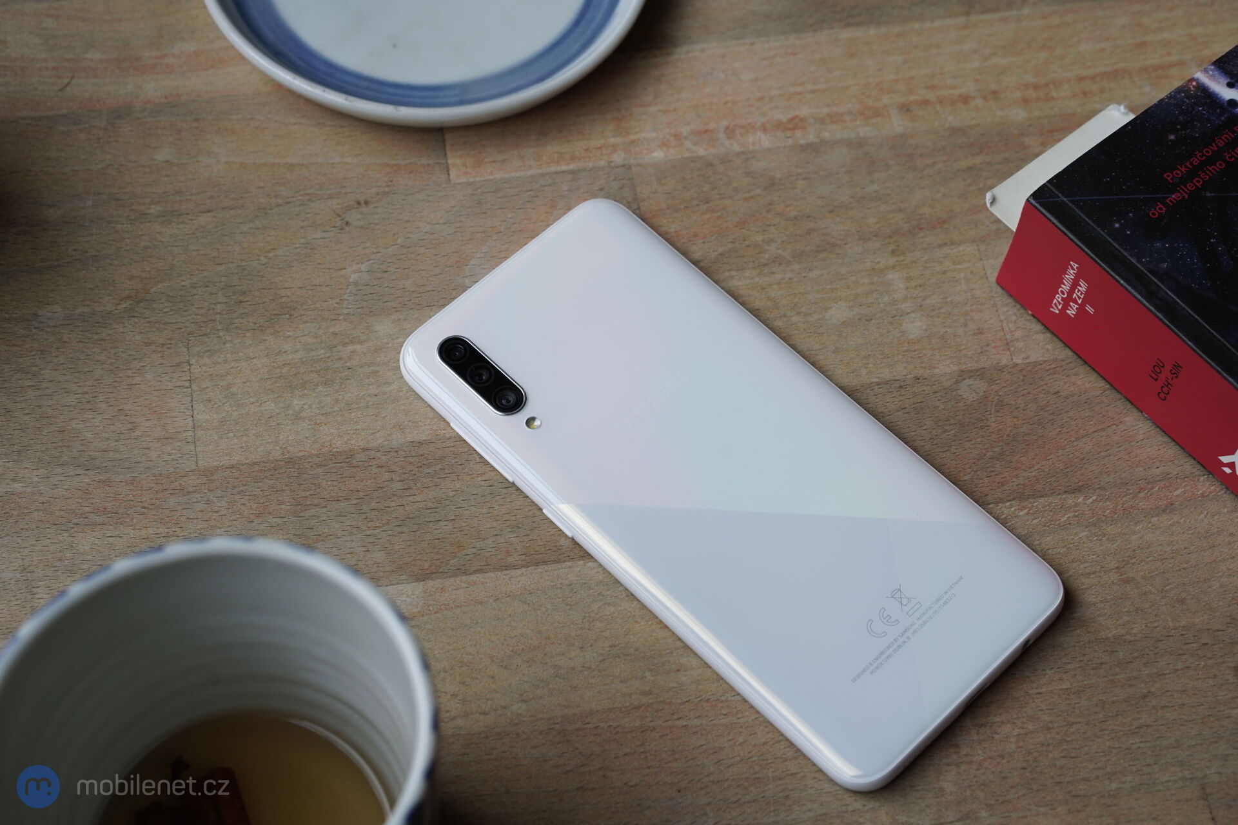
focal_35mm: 55
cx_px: 619
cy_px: 412
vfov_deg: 24.6
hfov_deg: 36.2
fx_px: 1891
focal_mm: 55
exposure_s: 1/160
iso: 640
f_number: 7.1
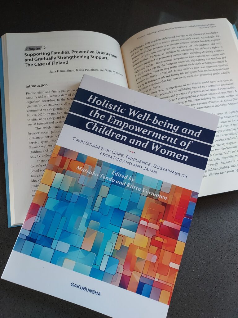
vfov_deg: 71.6
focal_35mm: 24
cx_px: 119
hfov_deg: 56.8
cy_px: 159
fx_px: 220
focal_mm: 4.6
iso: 400
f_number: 1.8
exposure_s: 1/60
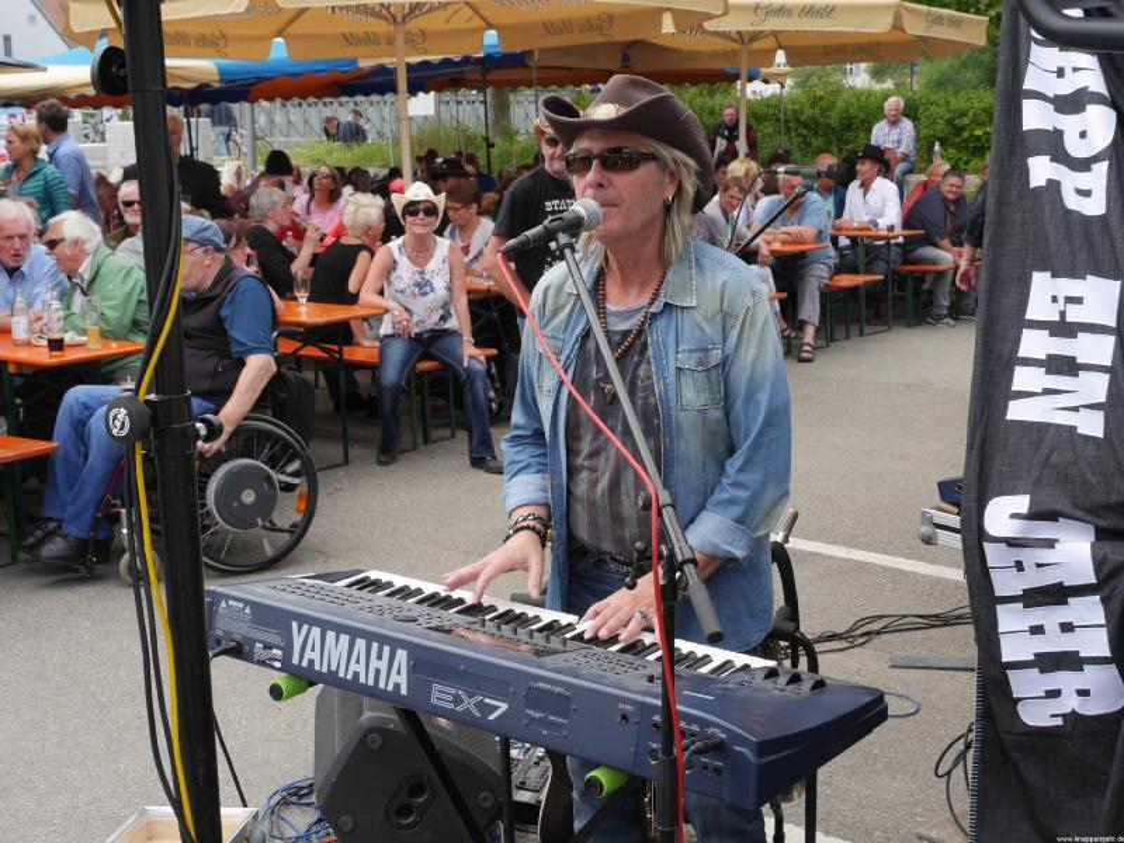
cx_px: 562
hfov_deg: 42.9
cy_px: 422
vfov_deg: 32.9
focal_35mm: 44
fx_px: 1429
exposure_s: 1/200
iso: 200
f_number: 7.1
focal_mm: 22
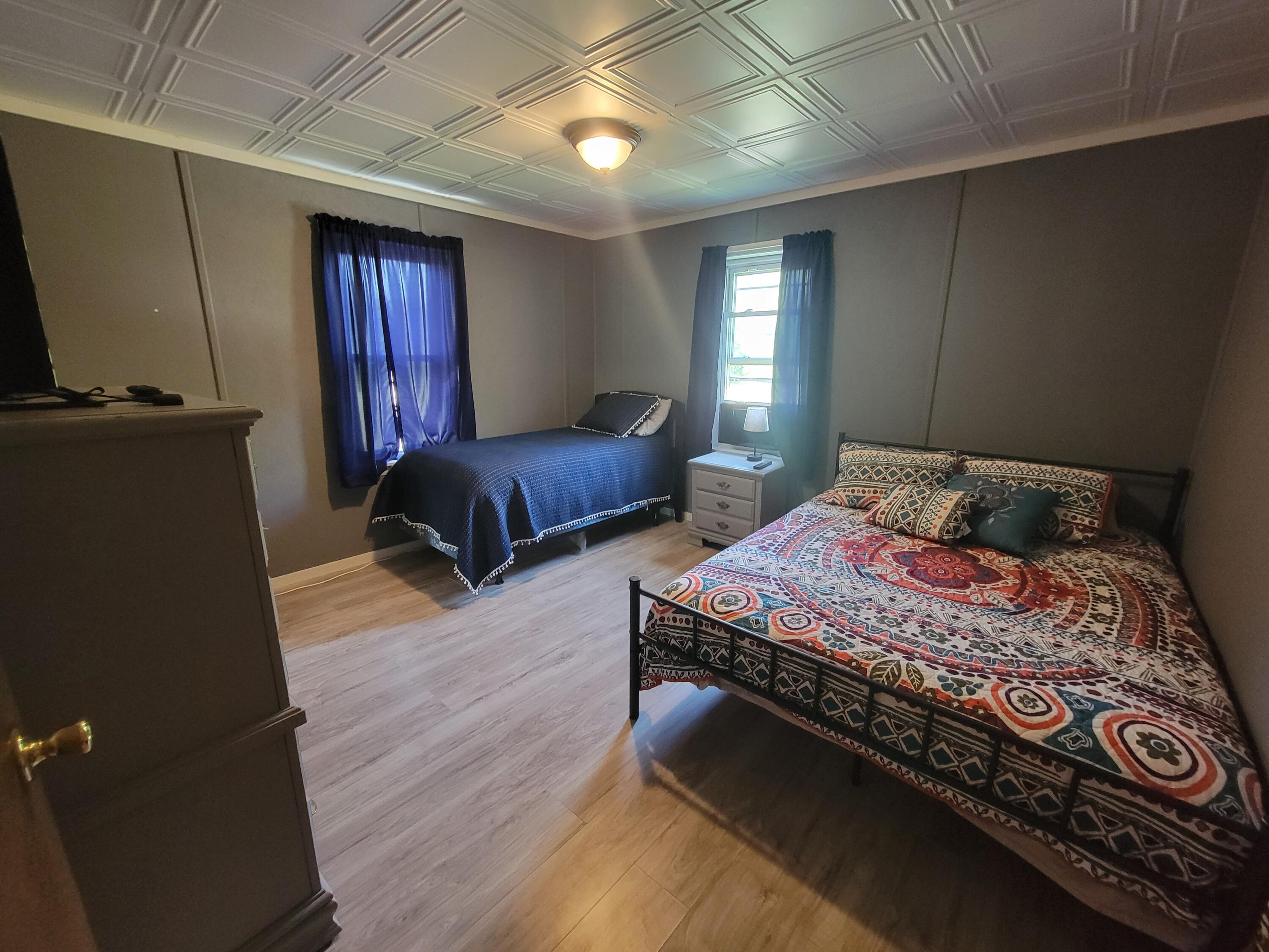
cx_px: 634
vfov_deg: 89.9
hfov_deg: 106.2
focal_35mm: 13
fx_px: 477
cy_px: 476
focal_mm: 2.2
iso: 640
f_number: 2.2
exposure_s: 1/30
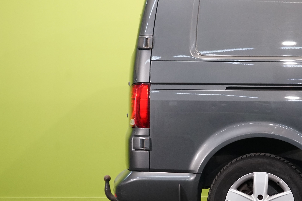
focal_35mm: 130
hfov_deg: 15.7
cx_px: 245
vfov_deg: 10.5
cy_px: 101
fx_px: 1090
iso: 2000
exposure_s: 1/125
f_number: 5.6
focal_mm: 70
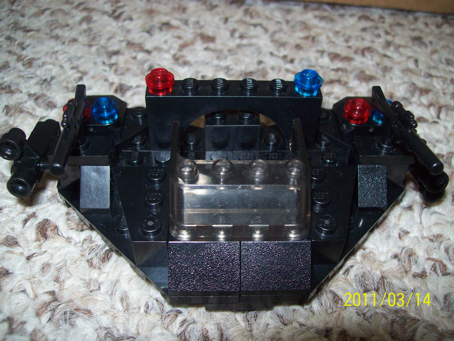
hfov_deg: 51.4
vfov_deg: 39.7
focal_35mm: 36
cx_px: 227
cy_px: 170
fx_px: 472
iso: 80
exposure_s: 1/64
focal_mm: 6
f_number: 2.7
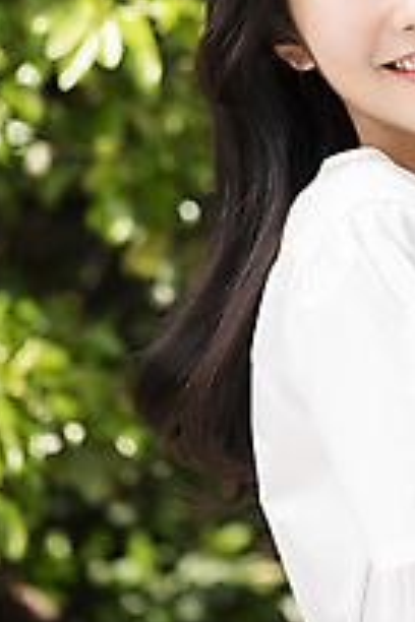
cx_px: 337
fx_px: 3562
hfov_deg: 6.7
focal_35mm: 206
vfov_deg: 10.0
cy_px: 119
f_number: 4
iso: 100
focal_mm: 105
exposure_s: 1/400
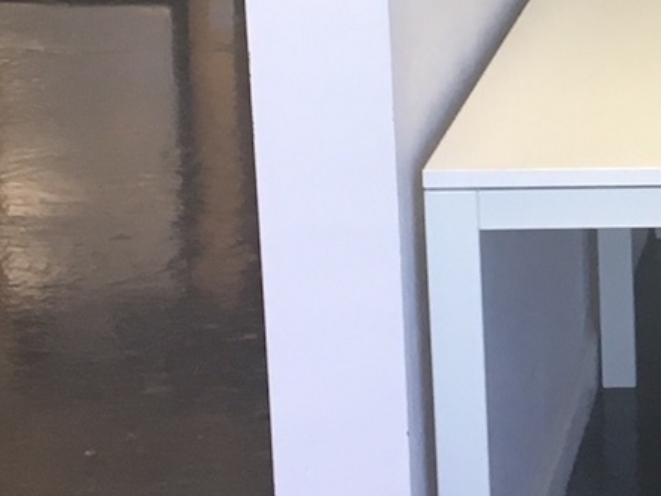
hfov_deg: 14.5
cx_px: 1046
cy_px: 2
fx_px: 2388
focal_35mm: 125
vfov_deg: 11.7
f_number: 2.2
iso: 64
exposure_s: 1/30
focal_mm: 4.15
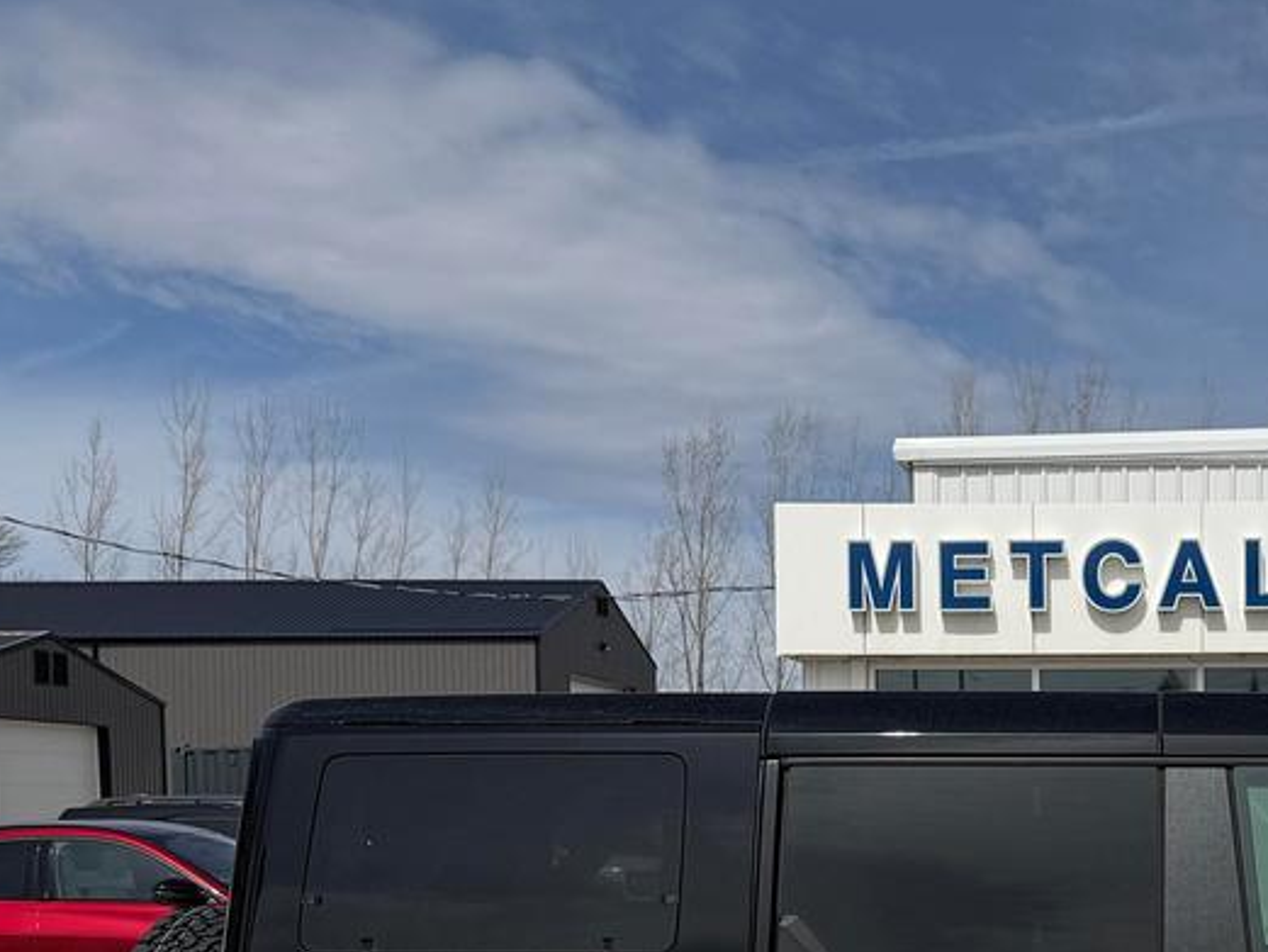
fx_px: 2162
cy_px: 884
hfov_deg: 31.0
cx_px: 1168
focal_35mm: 59
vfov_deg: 24.0
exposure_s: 1/11905
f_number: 1.78
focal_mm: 6.76
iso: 80
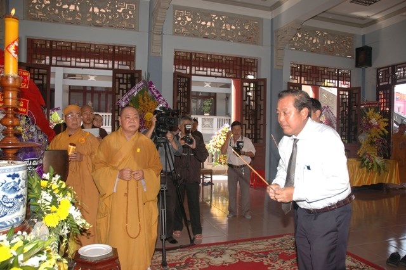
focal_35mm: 27
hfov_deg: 67.4
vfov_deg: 47.9
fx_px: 304
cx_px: 203
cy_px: 135
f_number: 5
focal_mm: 18
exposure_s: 1/100
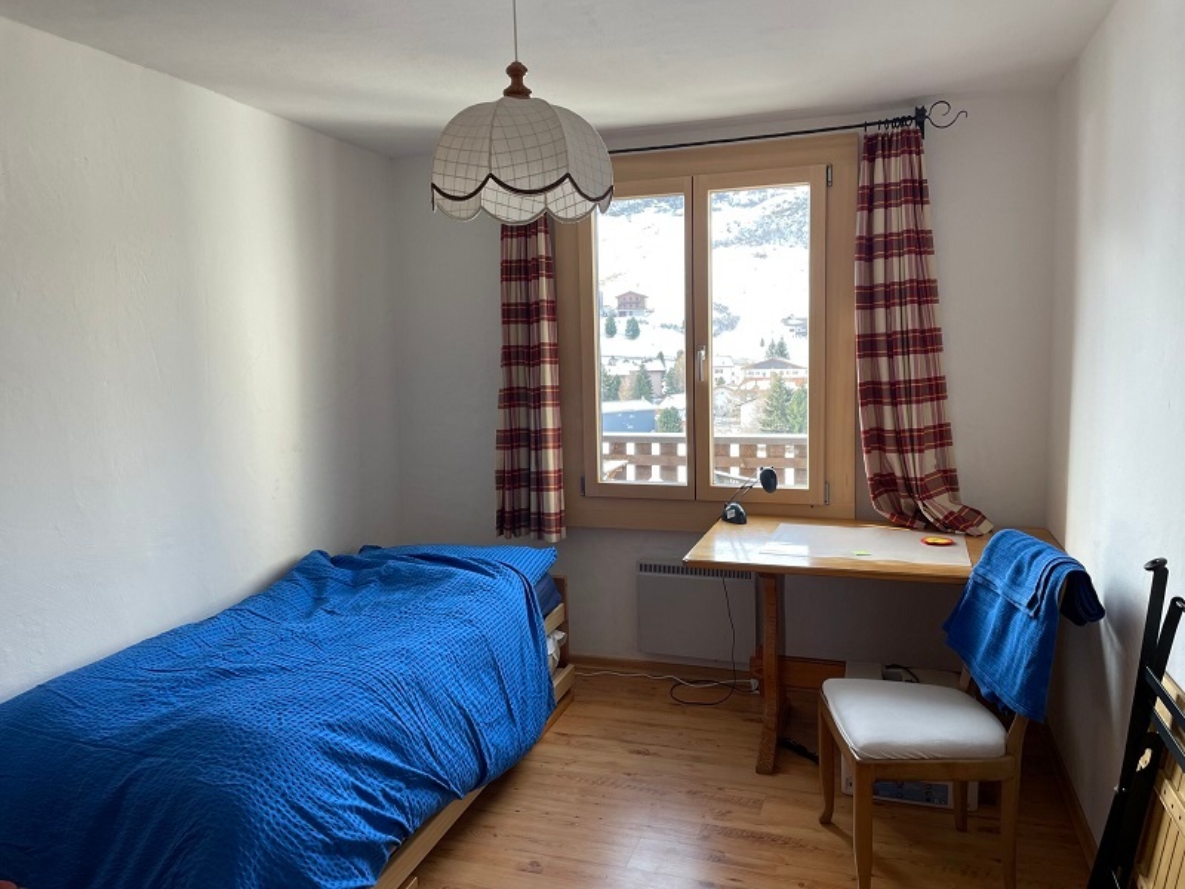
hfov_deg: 67.3
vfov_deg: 53.1
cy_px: 444
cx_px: 592
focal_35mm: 26
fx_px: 890
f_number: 1.6
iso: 50
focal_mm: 4.2
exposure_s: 1/121
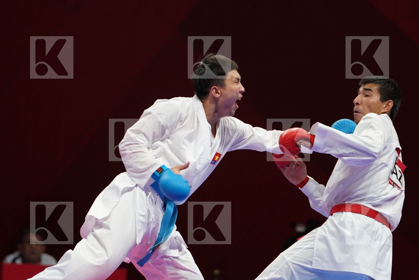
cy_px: 140
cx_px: 210
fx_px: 3806
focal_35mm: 327
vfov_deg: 4.2
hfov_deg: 6.3
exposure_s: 1/1000
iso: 3200
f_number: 4
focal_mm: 218
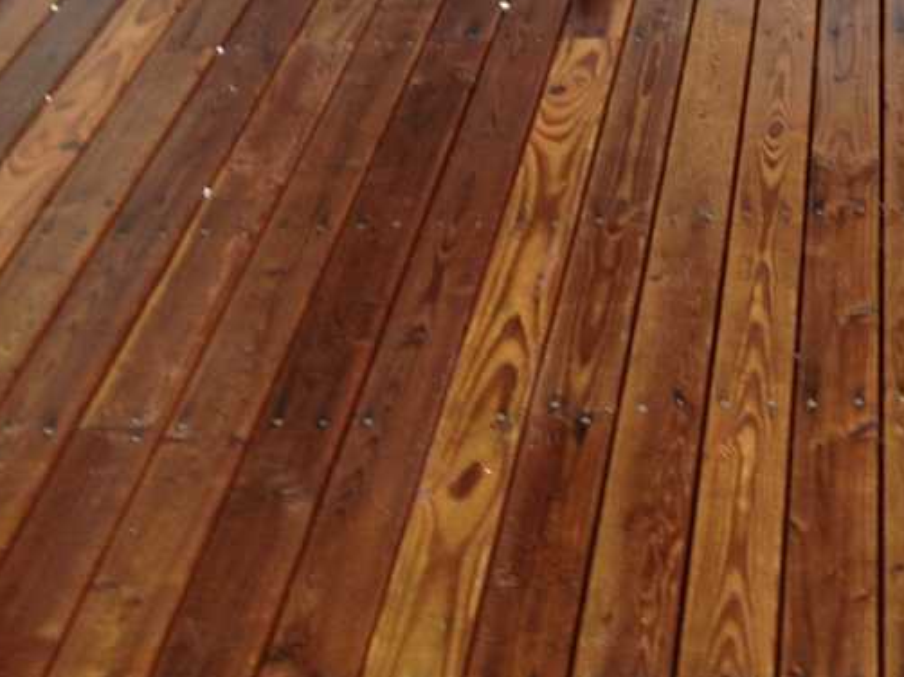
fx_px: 2428
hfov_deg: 20.0
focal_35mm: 93
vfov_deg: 15.2
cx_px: 1027
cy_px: -196
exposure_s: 1/121
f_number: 2.4
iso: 50
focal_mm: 4.28
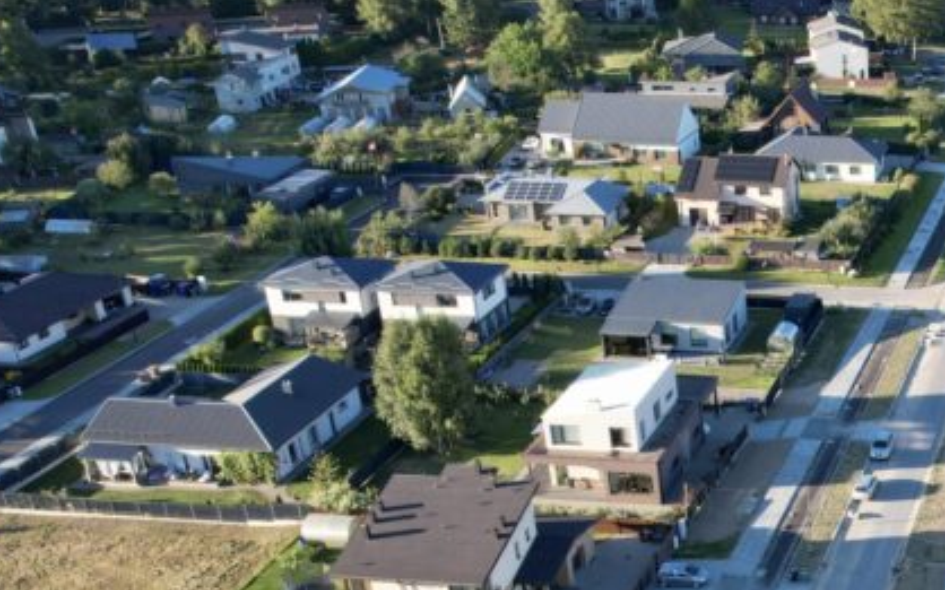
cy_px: 609
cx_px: 981
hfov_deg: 33.3
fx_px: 1416
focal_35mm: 55
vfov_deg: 22.5
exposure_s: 1/500
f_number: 2.8
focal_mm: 8.38
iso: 130
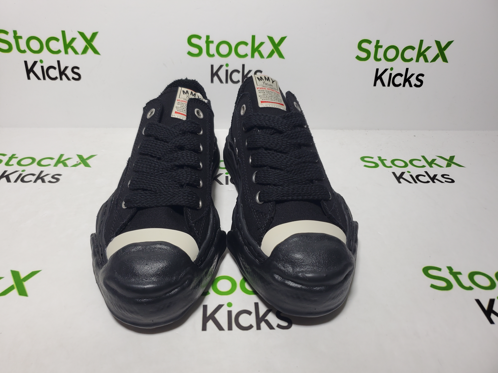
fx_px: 374
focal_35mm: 26
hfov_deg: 67.3
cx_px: 249
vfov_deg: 53.1
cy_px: 186
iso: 50
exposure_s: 1/421
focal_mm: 4.3
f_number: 1.5
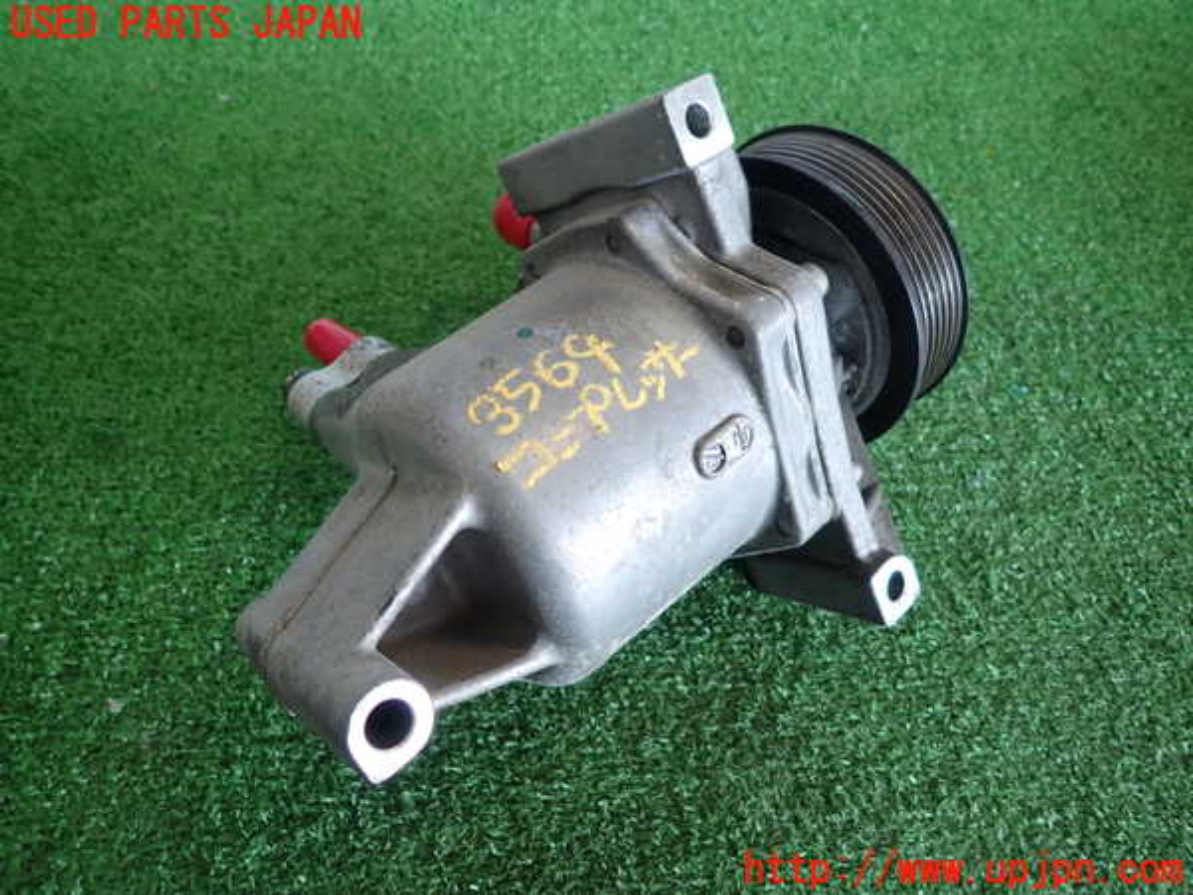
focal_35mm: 25
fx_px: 862
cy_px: 448
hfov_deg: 69.4
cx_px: 596
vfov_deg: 54.9
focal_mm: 4.5
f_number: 2
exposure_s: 1/60
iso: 125
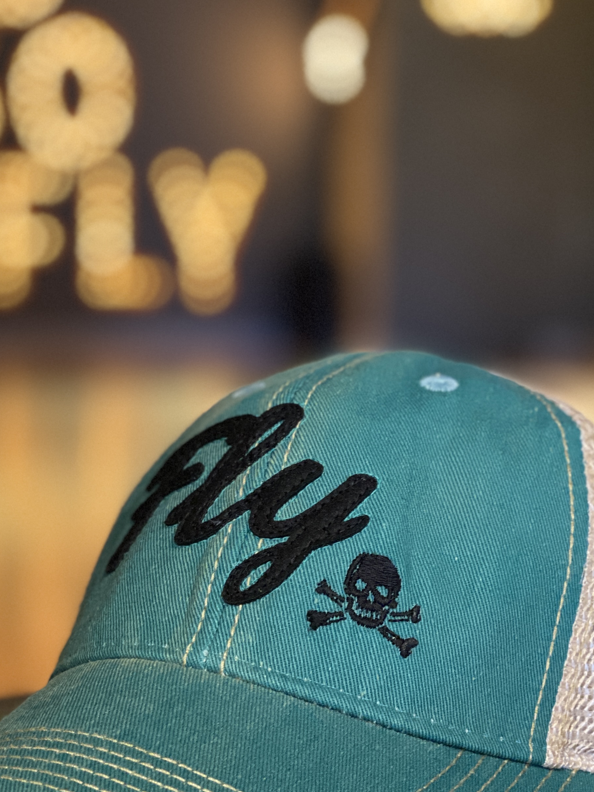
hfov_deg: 17.0
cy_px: 597
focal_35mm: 87
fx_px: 1991
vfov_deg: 22.3
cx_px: 294
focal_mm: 6
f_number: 2
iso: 320
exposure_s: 1/30
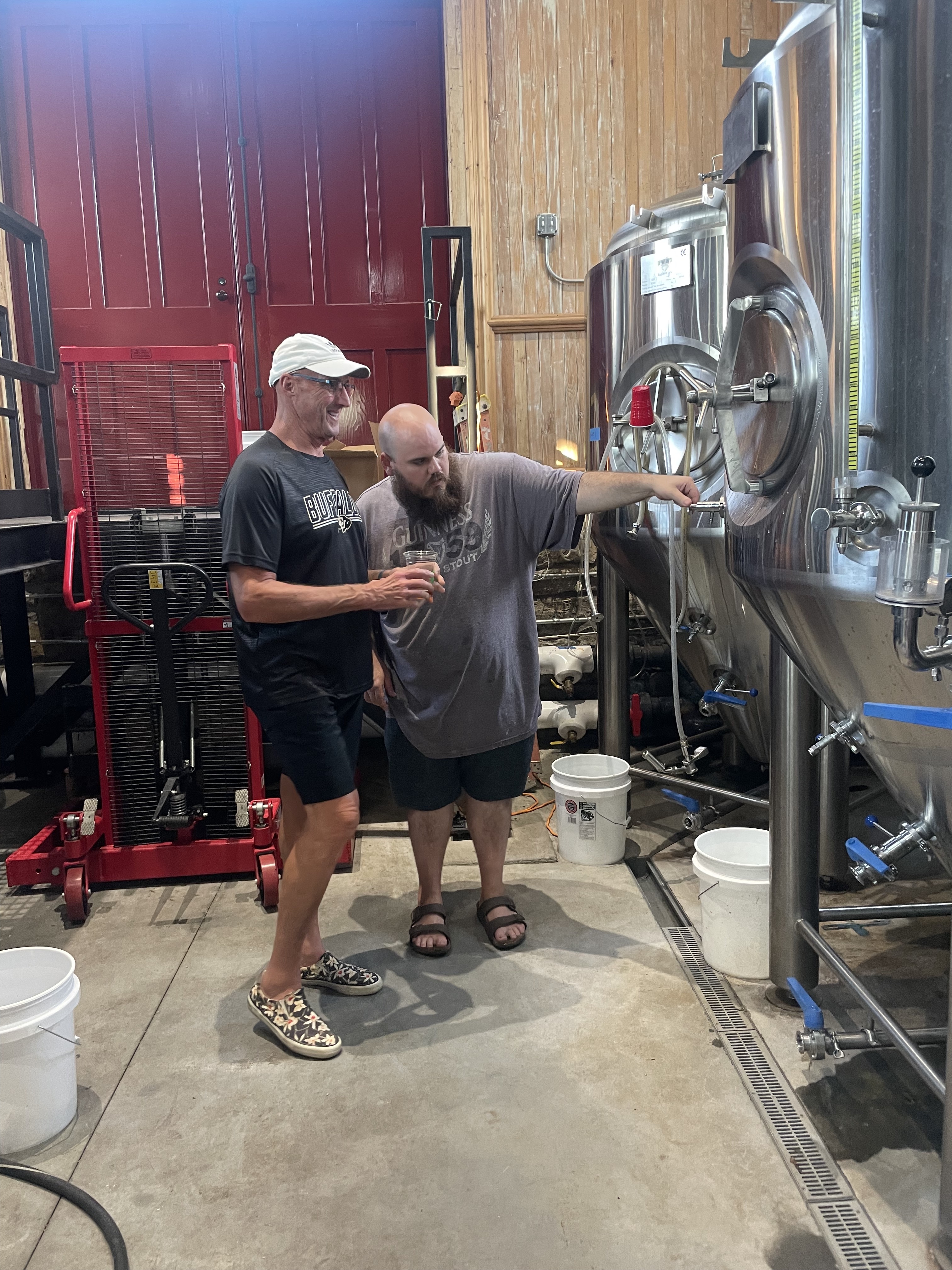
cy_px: 635
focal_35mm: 26
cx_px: 476
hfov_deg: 53.1
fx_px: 953
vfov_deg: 67.3
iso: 200
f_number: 1.6
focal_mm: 4.2
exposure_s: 1/60
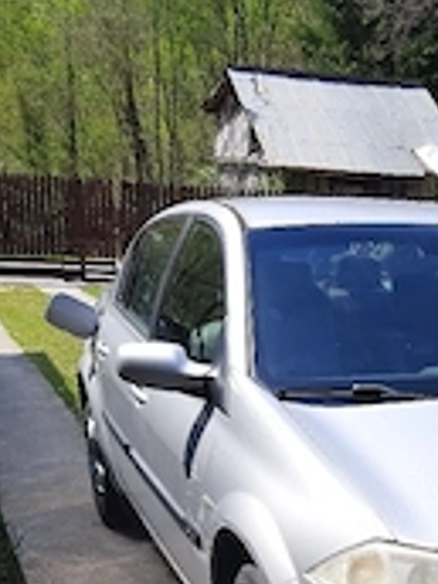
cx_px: 506
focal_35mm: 63
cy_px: 528
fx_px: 1063
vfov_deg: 29.4
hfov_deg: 21.8
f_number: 1.7
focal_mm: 3.93
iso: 40
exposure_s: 1/909
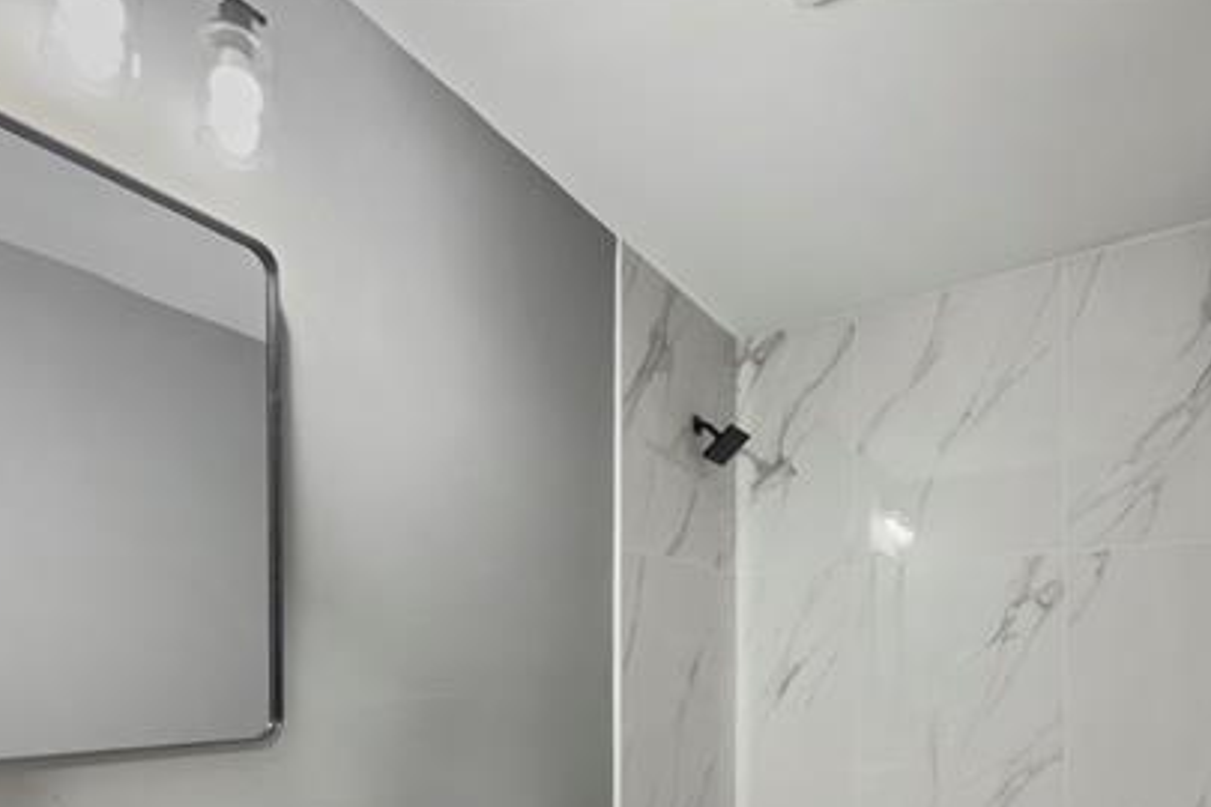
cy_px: 699
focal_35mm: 23
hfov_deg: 75.9
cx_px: 670
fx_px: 774
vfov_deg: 50.0
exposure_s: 1/17
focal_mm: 2.22
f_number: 2.2
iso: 400
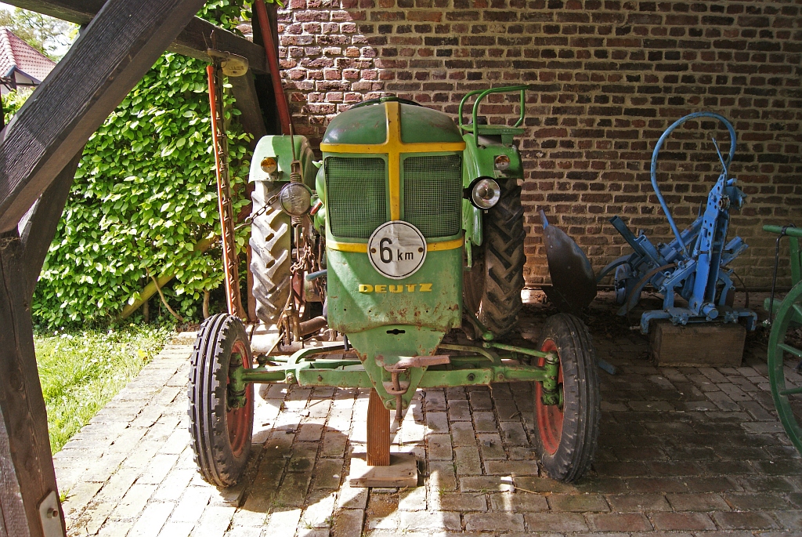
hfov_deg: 67.3
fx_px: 602
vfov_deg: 48.0
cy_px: 268
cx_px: 401
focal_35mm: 27
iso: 200
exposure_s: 1/200
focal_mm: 18
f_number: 5
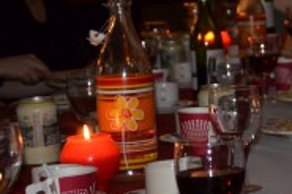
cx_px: 532
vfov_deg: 7.6
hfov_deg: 10.7
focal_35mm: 179
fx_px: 1451
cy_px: 47
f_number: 4.2
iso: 800
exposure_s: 1/60
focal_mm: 32
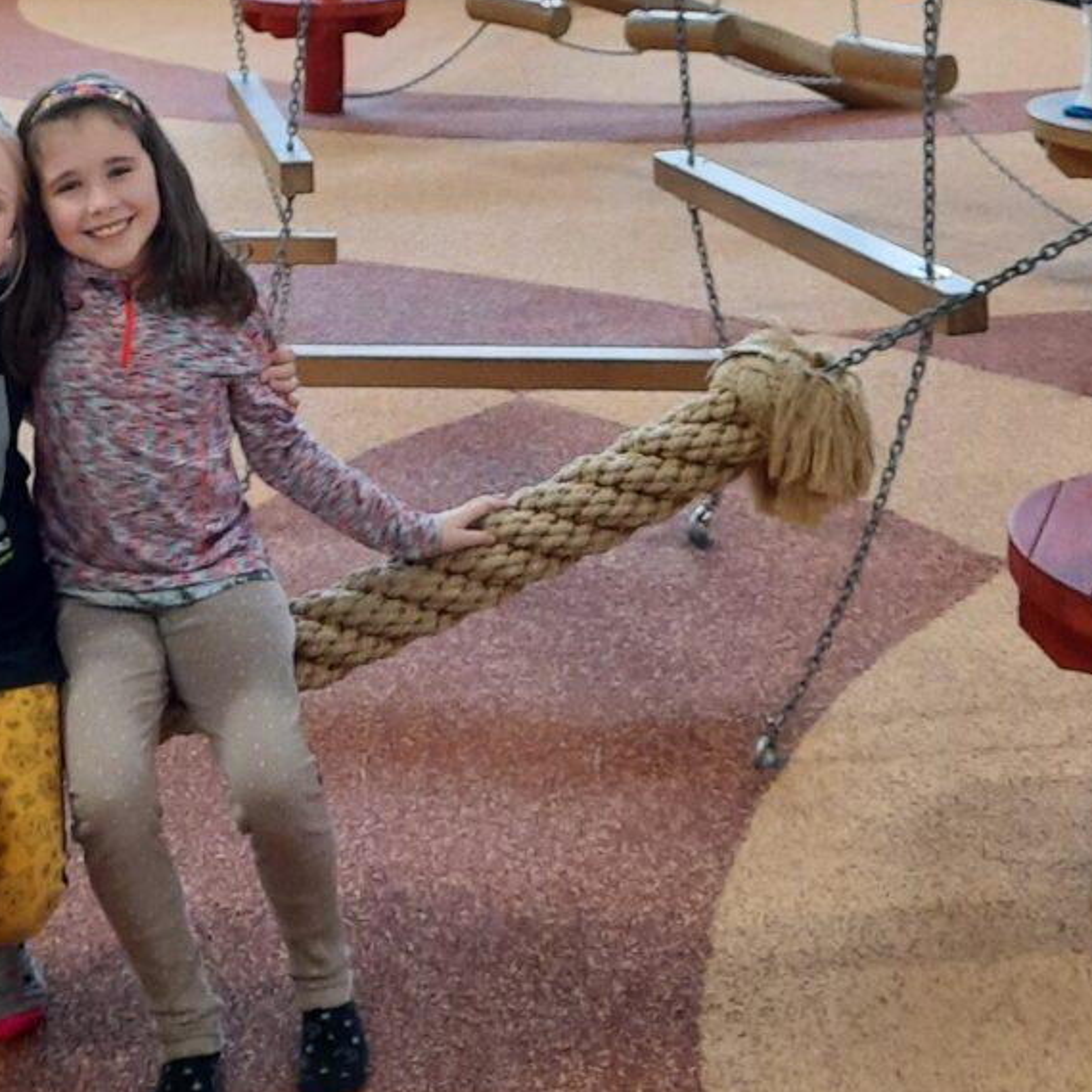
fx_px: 2213
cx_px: 216
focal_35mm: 62
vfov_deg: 26.0
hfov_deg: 27.2
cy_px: -54
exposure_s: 1/50
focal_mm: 4.6
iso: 400
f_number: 2
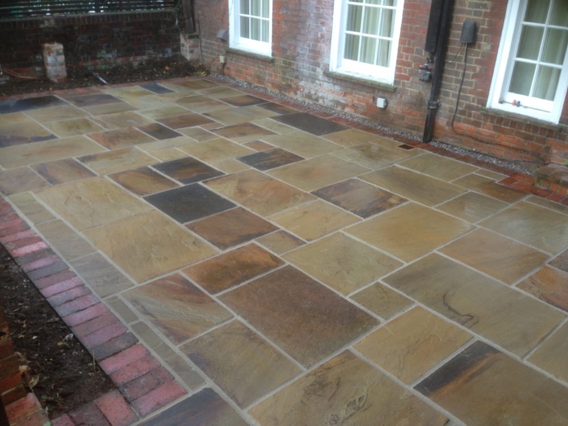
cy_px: 213
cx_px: 284
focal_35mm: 33
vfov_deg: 42.9
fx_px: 541
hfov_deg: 55.4
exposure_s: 1/60
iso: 50
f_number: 2.4
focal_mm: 4.12
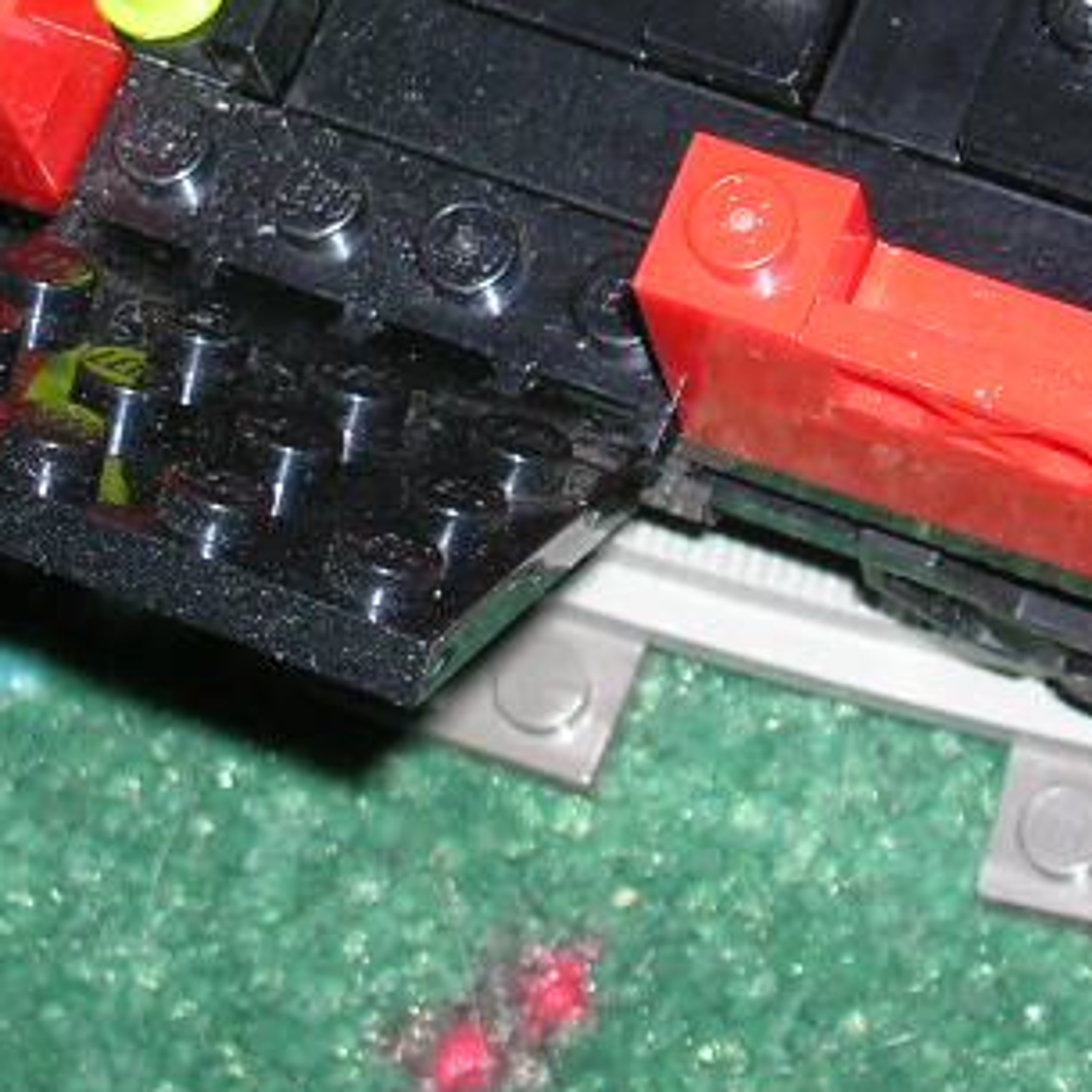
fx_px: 6139
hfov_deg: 10.2
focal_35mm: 172
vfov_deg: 10.1
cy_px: -11
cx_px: 487
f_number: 3.5
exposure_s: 1/60.1
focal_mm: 9.7
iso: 50
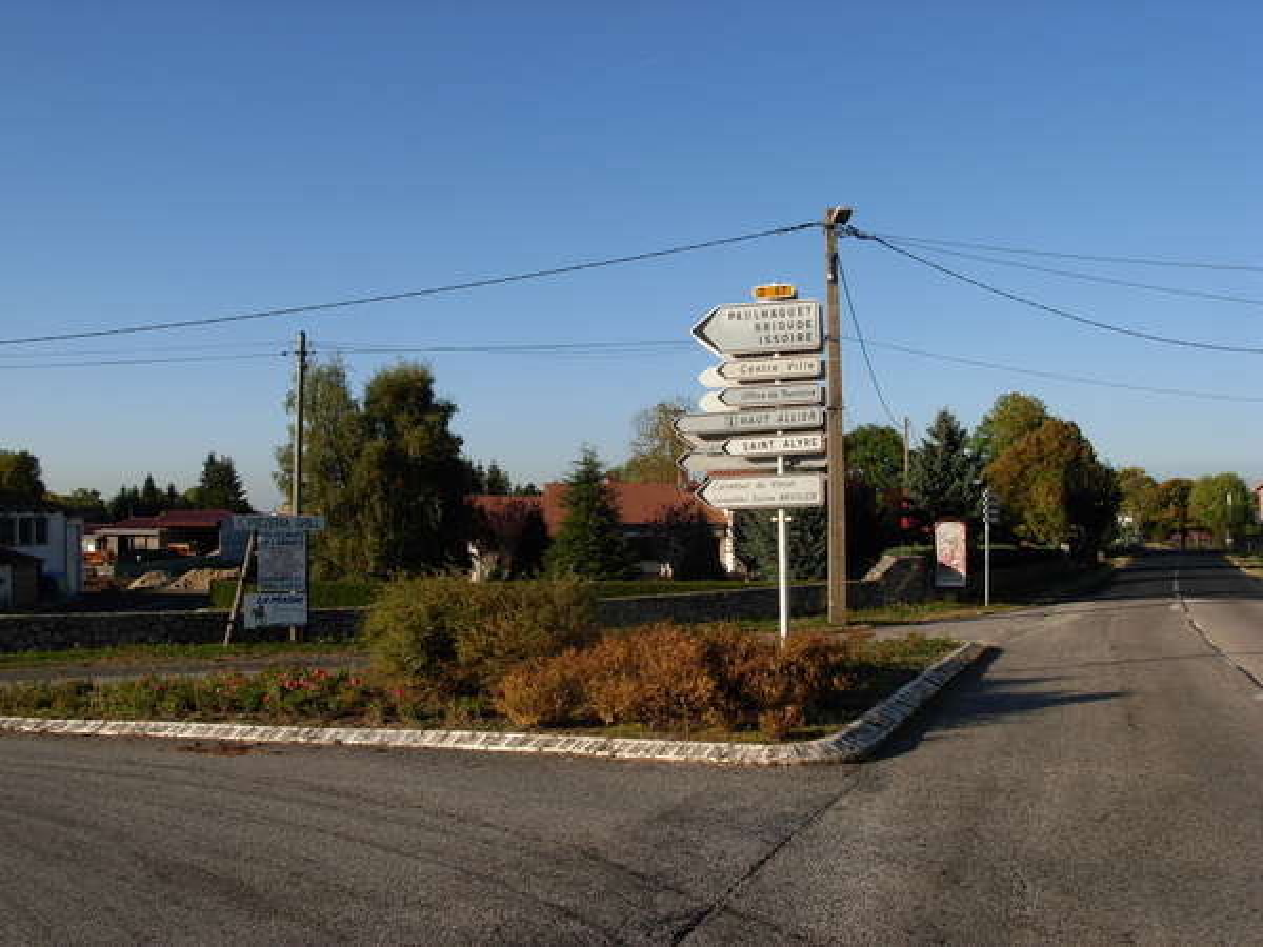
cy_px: 474
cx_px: 632
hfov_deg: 49.0
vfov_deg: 37.7
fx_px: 1386
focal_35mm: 38
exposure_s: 1/470
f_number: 4.9
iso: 79
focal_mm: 6.3
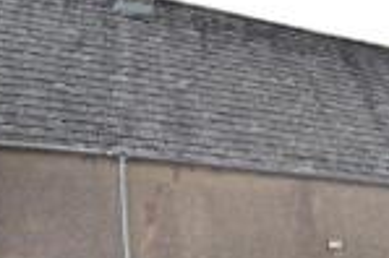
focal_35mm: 48
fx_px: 518
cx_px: 415
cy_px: 397
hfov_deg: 35.8
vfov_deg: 22.5
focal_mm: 10
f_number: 5.6
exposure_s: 1/125
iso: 450
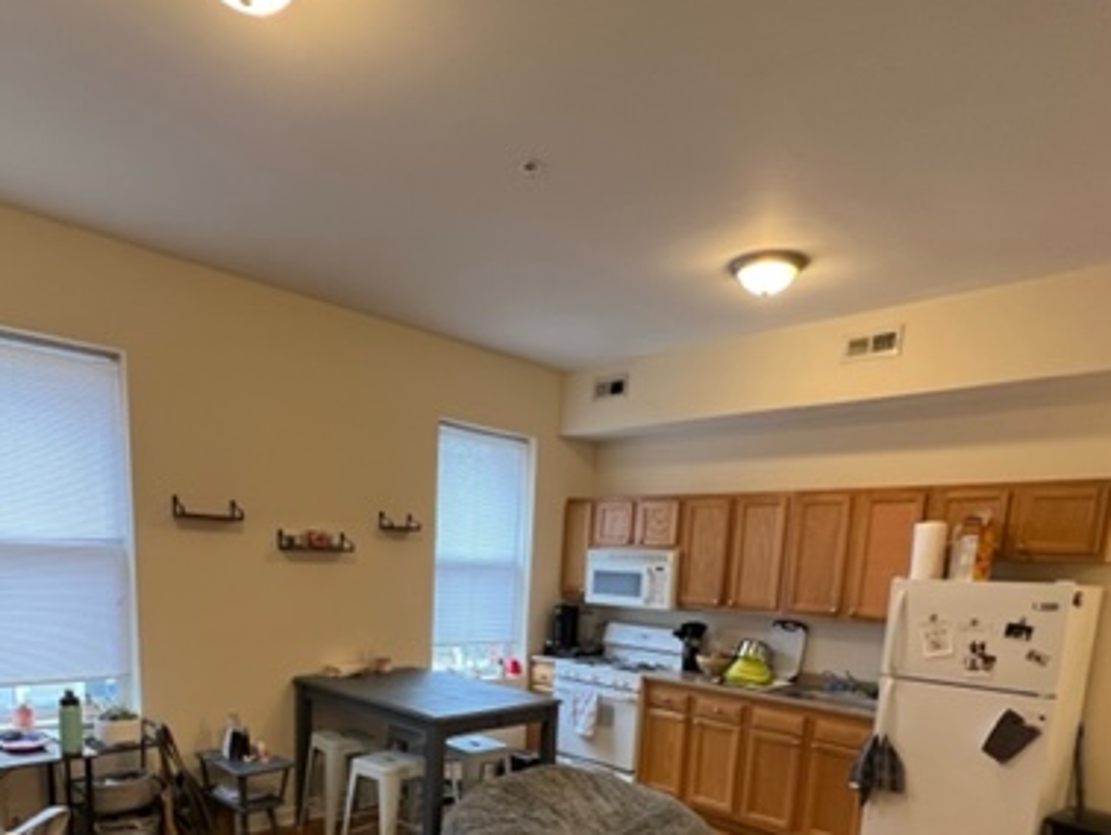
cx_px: 482
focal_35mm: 22
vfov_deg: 56.1
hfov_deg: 76.0
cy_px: 685
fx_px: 707
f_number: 1.8
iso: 200
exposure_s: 1/60
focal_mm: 1.57
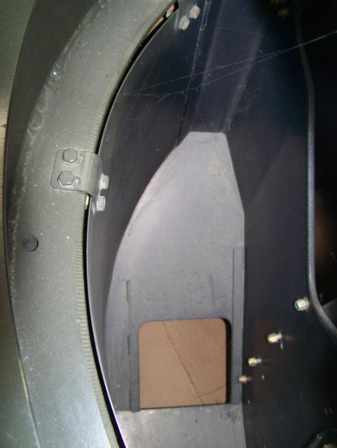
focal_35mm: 38
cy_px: 224
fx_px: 493
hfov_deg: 37.8
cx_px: 168
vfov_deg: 48.9
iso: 160
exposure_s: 1/60
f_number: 2.8
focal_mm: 6.3
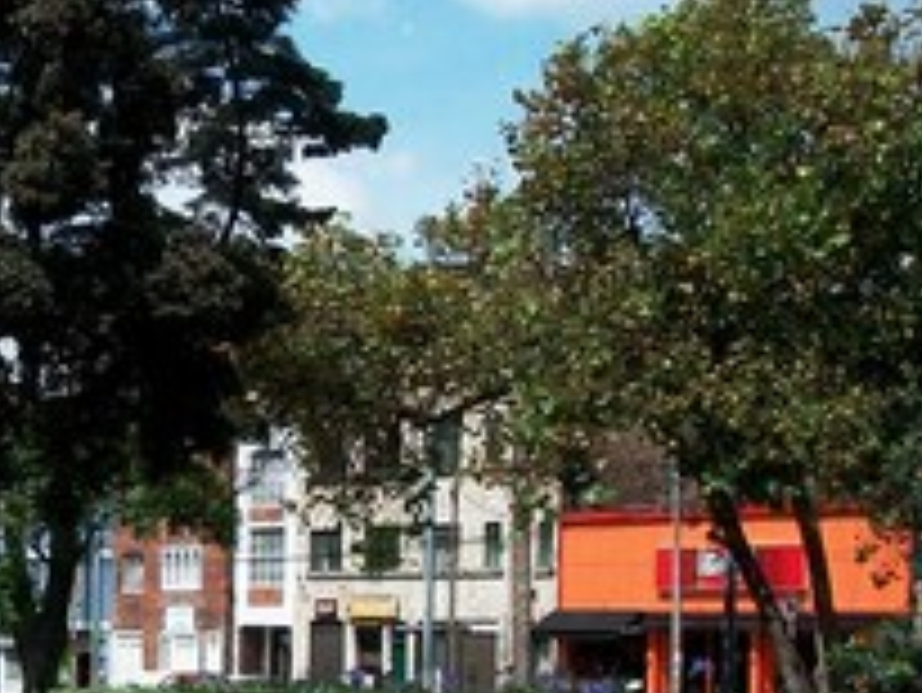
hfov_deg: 19.2
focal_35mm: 100
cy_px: 540
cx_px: 63
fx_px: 2665
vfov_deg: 14.7
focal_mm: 5.7
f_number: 5.5
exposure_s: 1/500
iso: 80
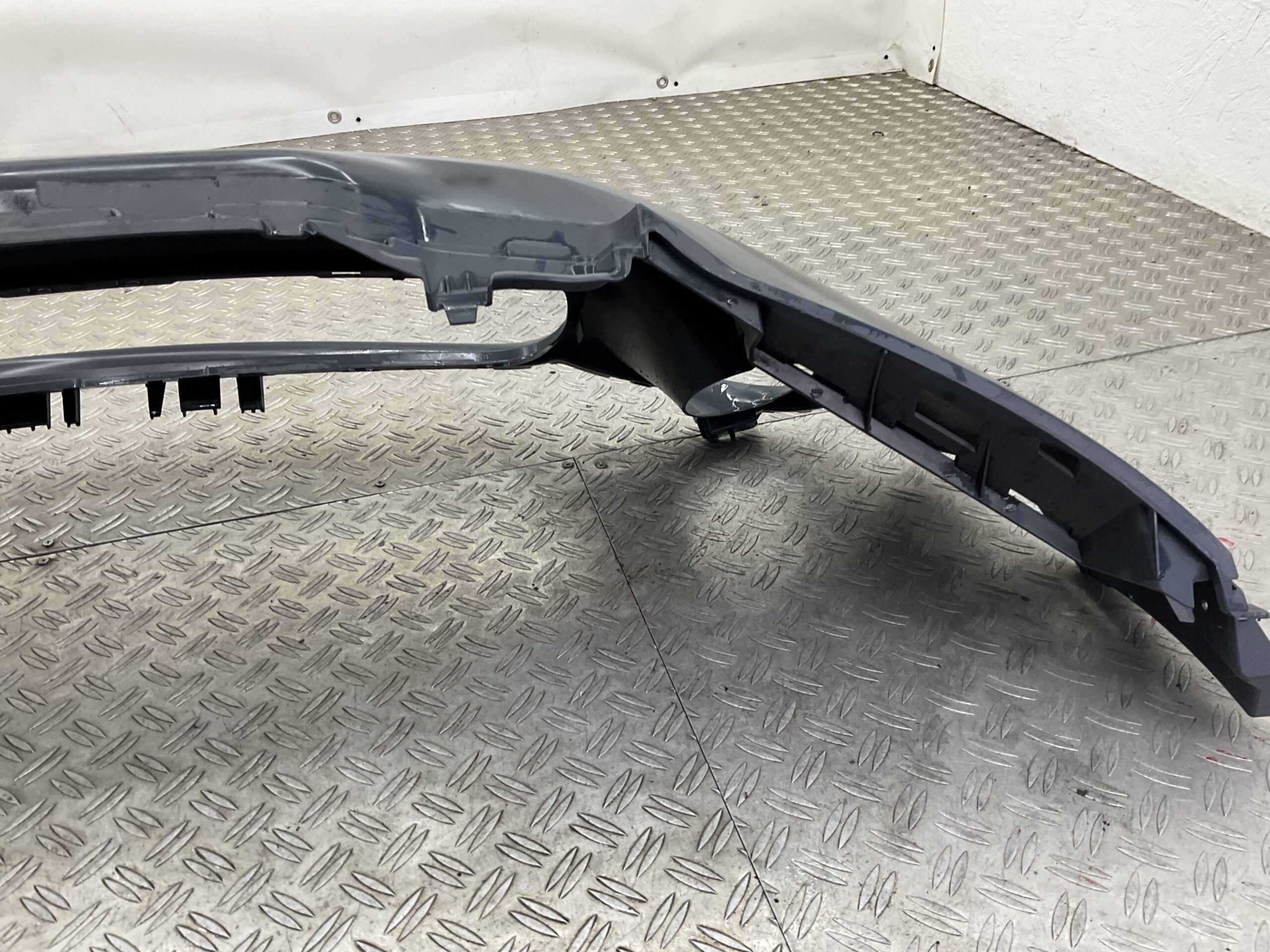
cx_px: 635
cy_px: 476
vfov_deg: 48.2
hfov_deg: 61.7
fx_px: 1064
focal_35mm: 29
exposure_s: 1/120
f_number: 1.8
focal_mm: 3
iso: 40
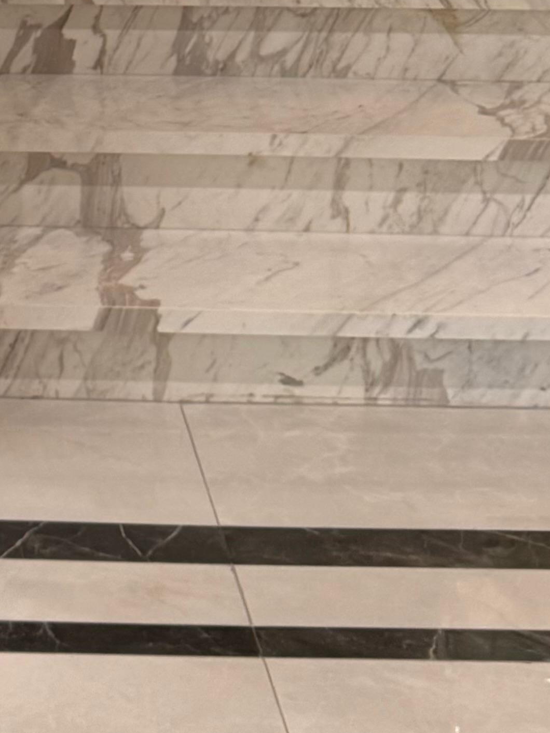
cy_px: -210
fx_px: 2055
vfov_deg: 18.8
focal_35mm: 97
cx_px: -209
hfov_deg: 14.5
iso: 200
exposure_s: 1/100
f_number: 1.78
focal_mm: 6.76
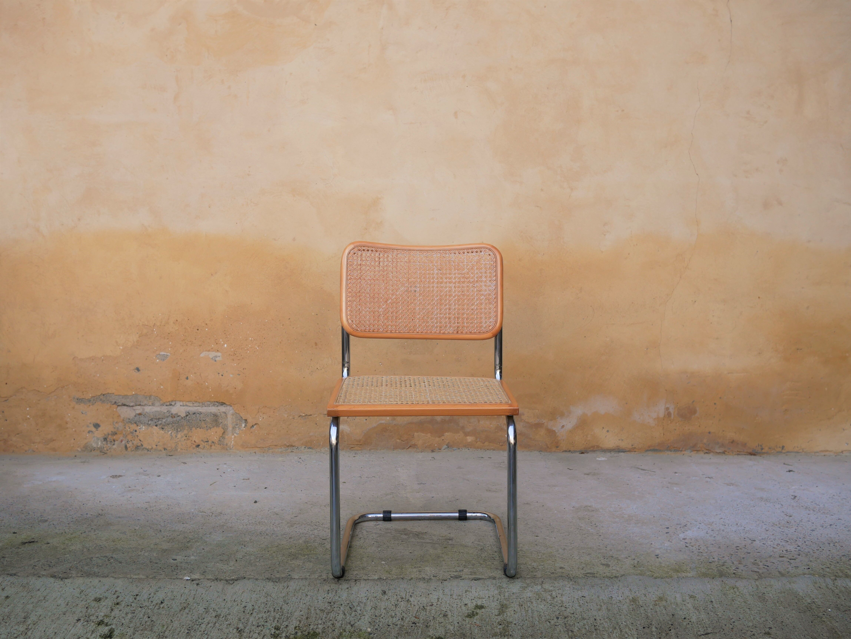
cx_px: 426
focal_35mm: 40
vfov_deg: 36.0
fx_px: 984
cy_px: 320
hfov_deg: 46.8
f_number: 3.2
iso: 200
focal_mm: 20
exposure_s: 1/320
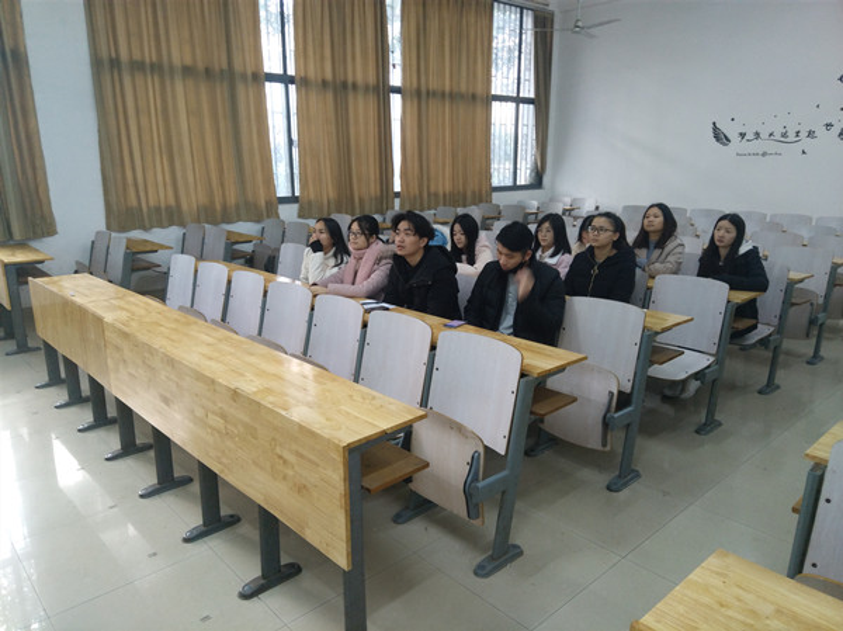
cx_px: 422
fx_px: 560
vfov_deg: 58.8
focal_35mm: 23
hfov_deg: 74.0
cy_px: 316
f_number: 2
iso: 500
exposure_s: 1/20
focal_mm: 4.04
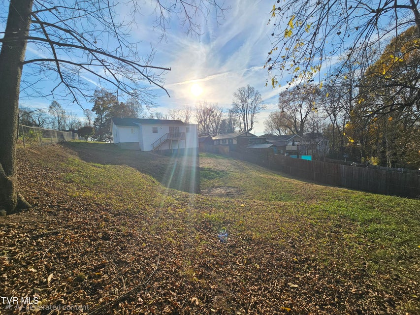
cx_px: 210
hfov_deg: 106.2
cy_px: 158
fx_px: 158
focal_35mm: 13
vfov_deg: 89.9
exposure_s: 1/2500
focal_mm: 2.2
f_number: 2.2
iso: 50
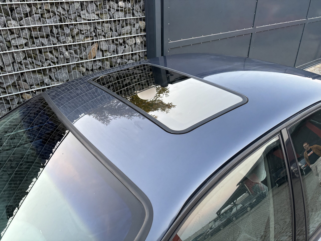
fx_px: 241
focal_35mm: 26
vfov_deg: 53.1
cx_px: 160
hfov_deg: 67.3
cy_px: 120
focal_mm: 5.96
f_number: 1.6
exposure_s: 1/60
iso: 250
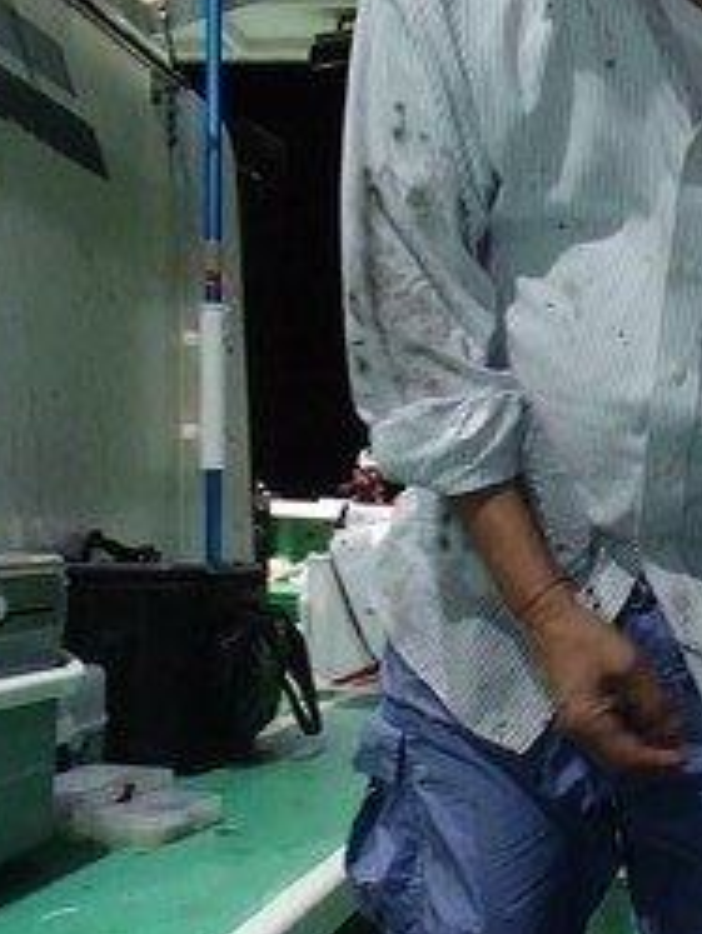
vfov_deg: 35.5
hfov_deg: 26.2
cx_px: 623
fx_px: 1459
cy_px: 476
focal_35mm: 54
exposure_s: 1/30
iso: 400
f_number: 3.9
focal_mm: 5
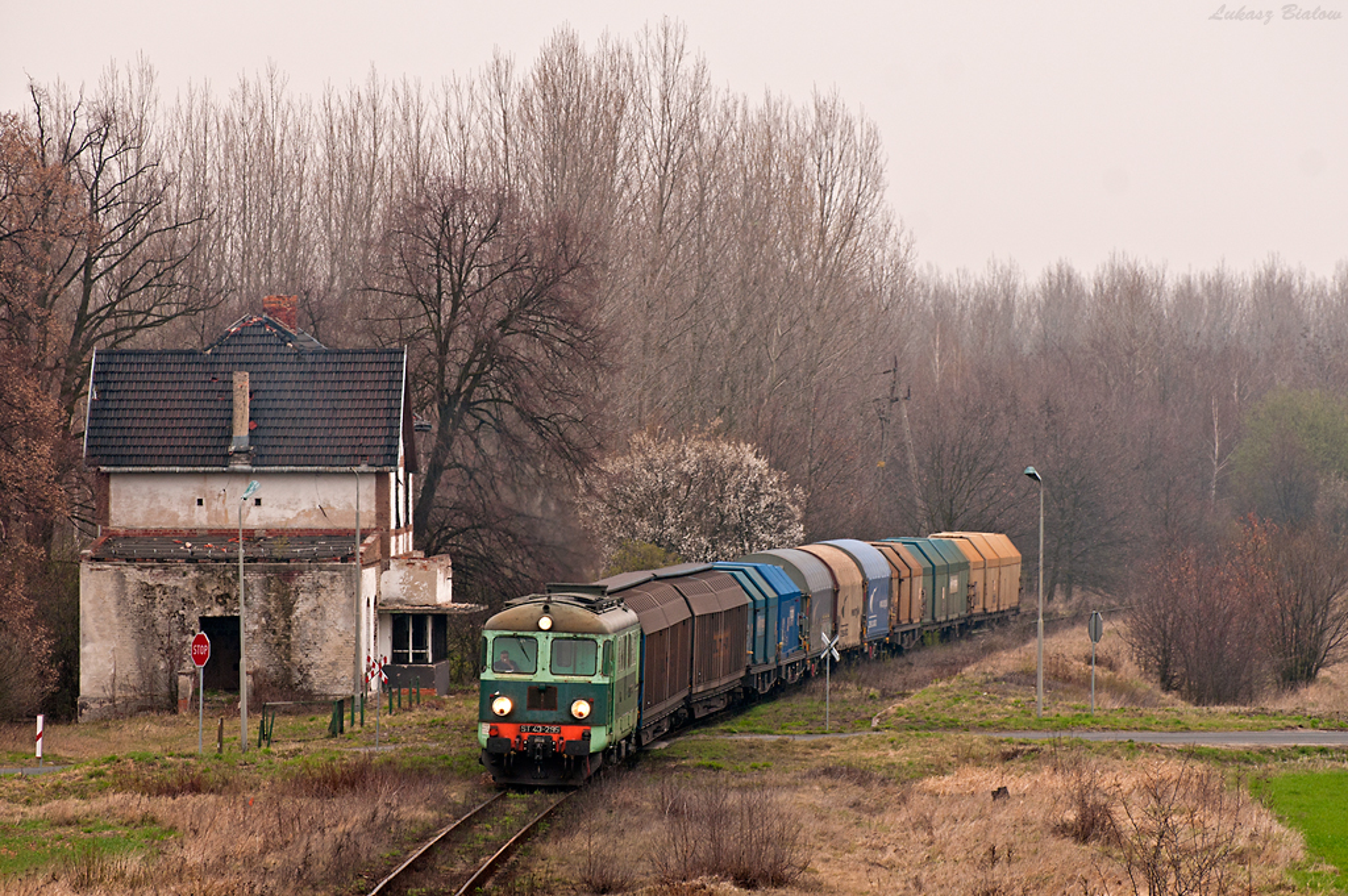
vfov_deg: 4.9
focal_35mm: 278
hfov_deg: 7.4
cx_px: 674
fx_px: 10382
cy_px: 448
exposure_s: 1/250
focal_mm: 185
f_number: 6.3
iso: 250
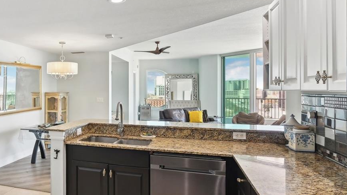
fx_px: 248
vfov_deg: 42.9
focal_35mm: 27
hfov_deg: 65.5
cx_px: 86
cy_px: 92
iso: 400
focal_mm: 14
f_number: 8
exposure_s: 1/30
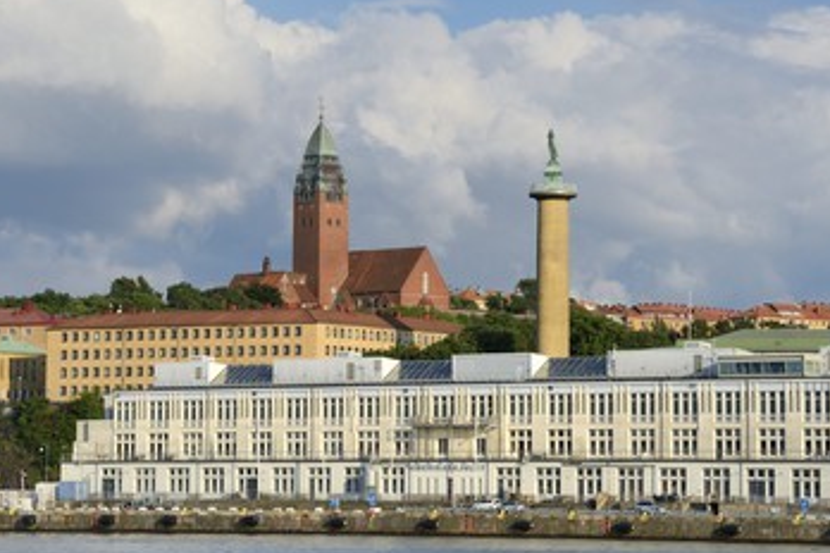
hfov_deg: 14.6
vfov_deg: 9.8
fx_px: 3228
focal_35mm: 140
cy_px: 262
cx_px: 472
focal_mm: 116
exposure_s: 1/500
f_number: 10
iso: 200
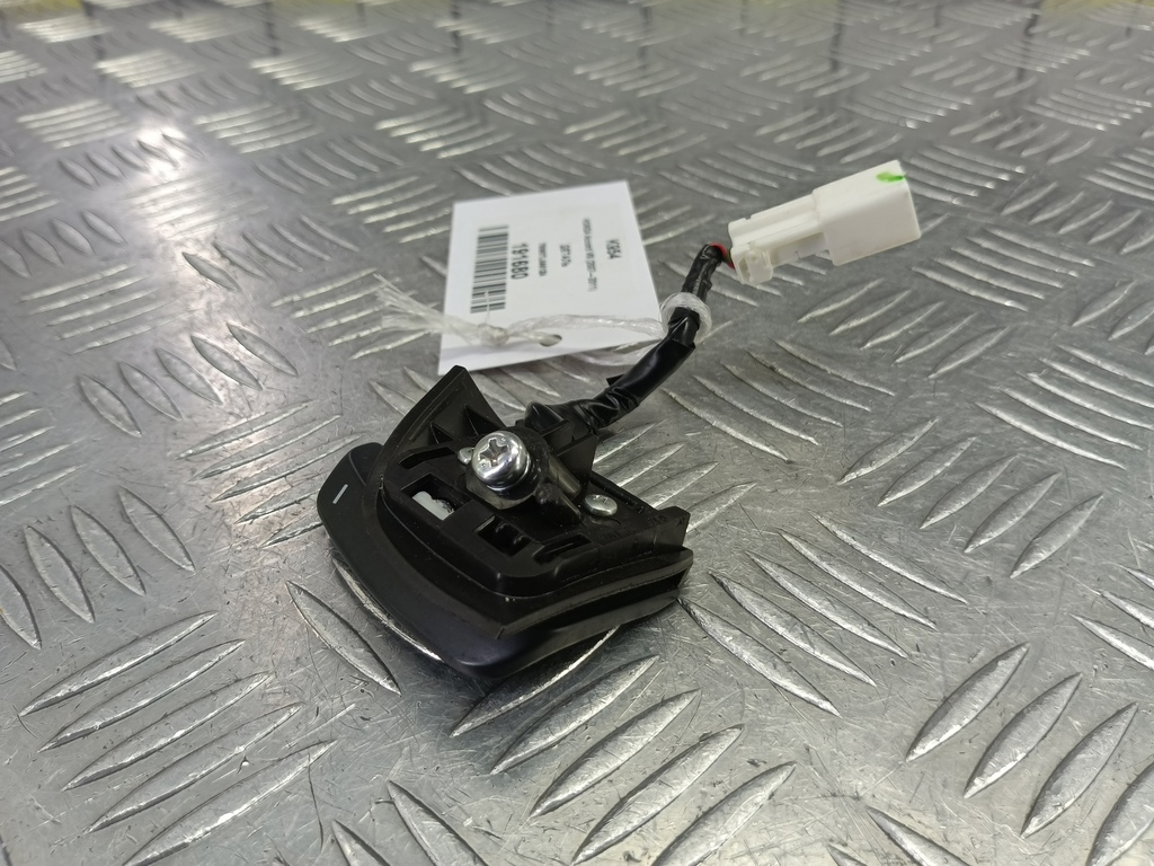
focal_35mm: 27
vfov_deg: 51.4
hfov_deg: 65.3
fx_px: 900
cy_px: 433
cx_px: 577
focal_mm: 4.11
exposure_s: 1/50
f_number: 1.6
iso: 112
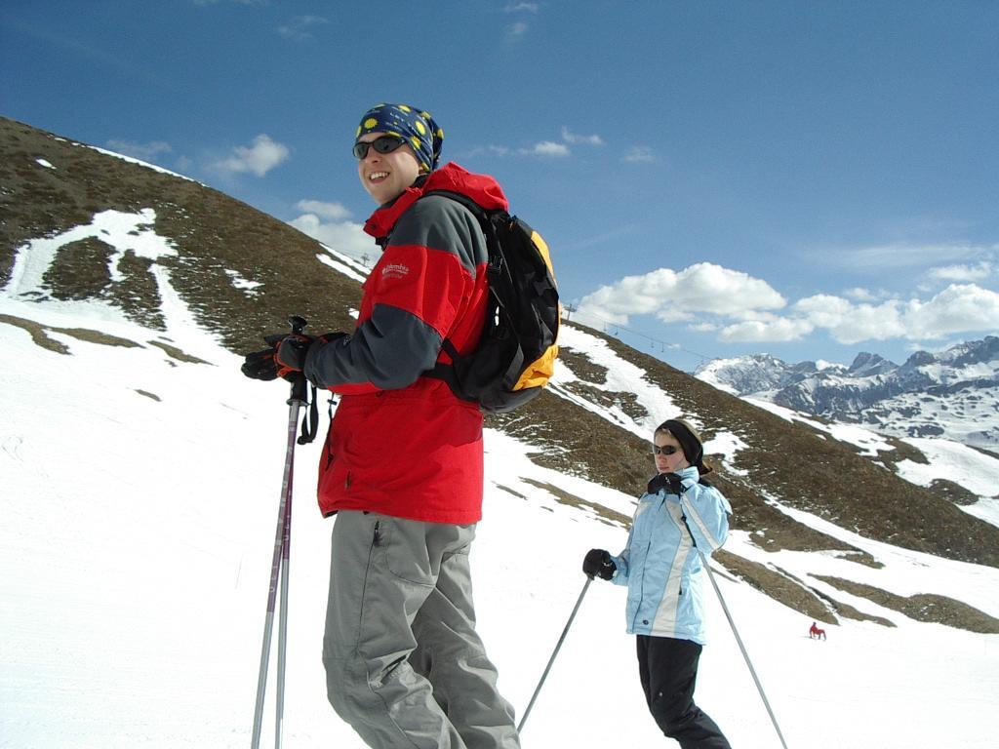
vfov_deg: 37.7
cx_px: 500
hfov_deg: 49.0
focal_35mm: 38
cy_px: 374
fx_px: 1097
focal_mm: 5.8
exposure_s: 1/800
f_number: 4.8
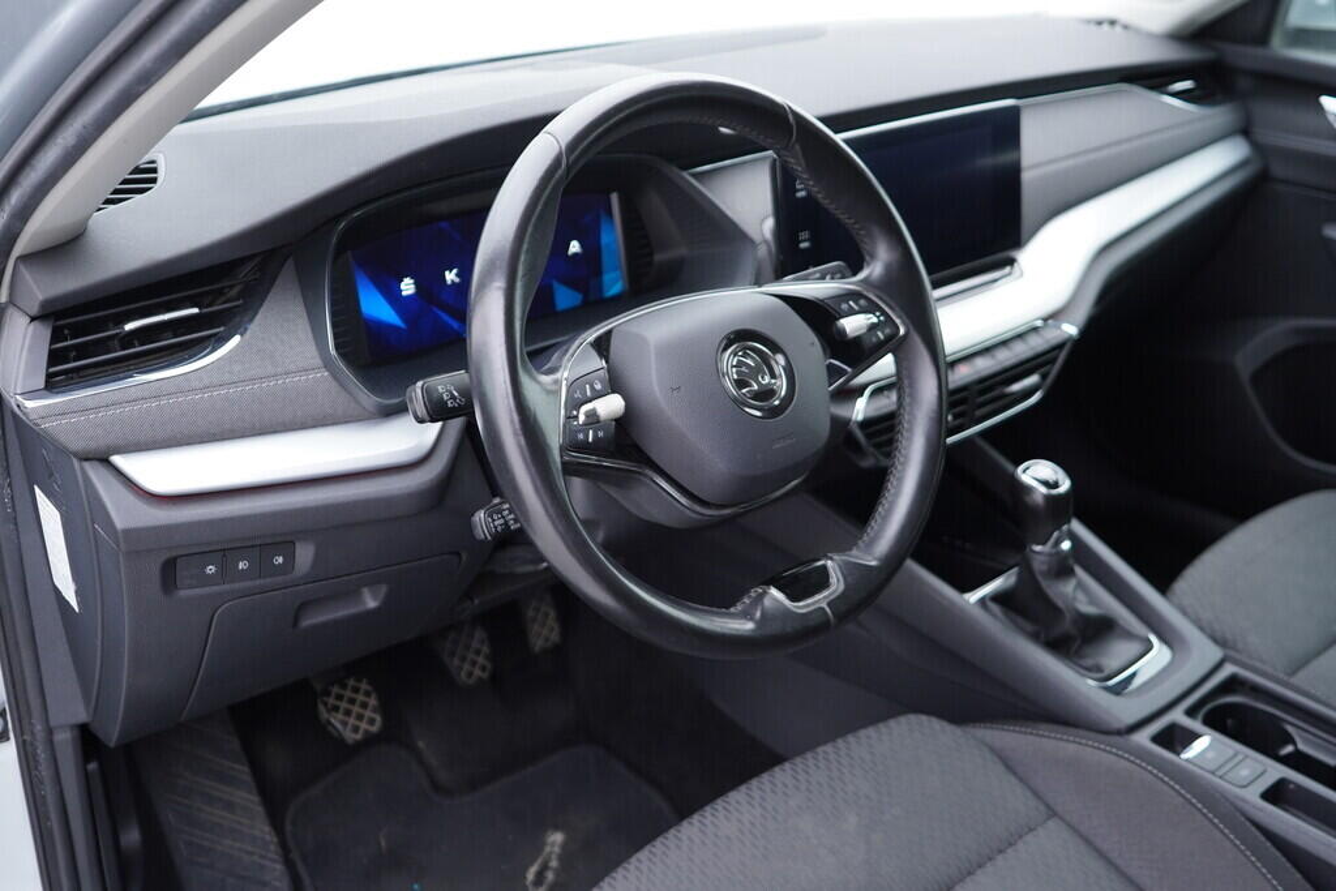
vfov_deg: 36.9
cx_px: 668
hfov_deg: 53.1
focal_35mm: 36
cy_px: 446
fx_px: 1336
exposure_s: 1/40
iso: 250
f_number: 2.8
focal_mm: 24
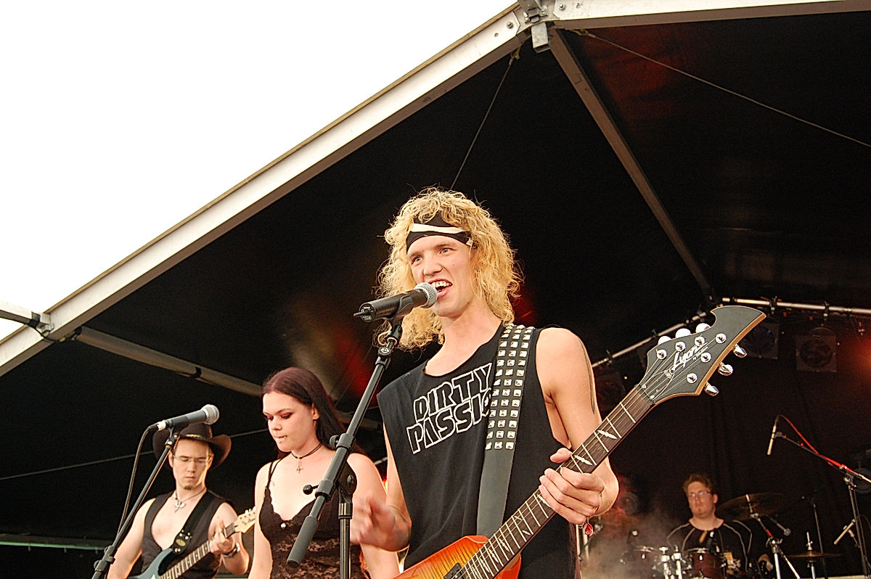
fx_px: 870
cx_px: 436
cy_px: 290
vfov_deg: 36.8
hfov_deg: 53.2
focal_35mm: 36
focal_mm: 24
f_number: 5.6
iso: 800
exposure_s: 1/125
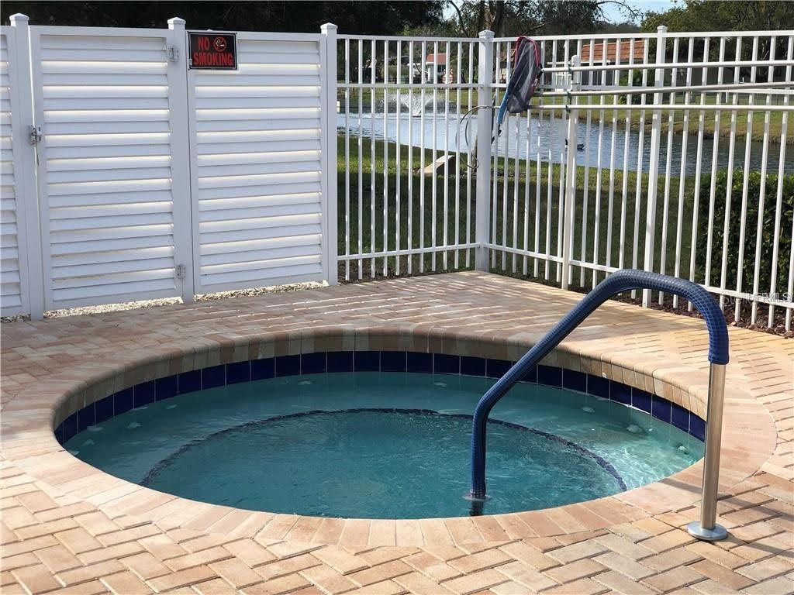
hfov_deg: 36.8
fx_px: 1193
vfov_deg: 28.0
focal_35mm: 52
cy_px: 298
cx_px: 397
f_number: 2.4
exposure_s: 1/666
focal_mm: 6
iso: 16
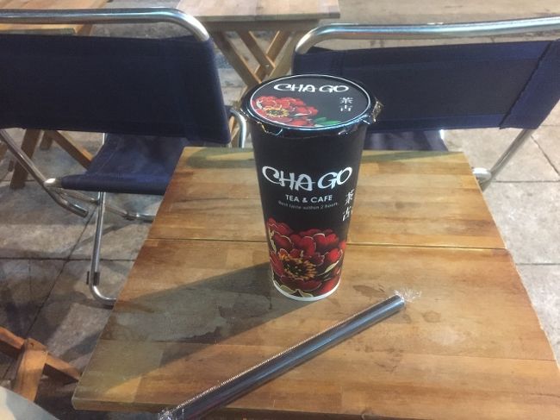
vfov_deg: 48.2
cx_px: 280
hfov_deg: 61.7
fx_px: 469
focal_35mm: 29
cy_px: 210
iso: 400
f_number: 2.2
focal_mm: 4.15
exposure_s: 1/17
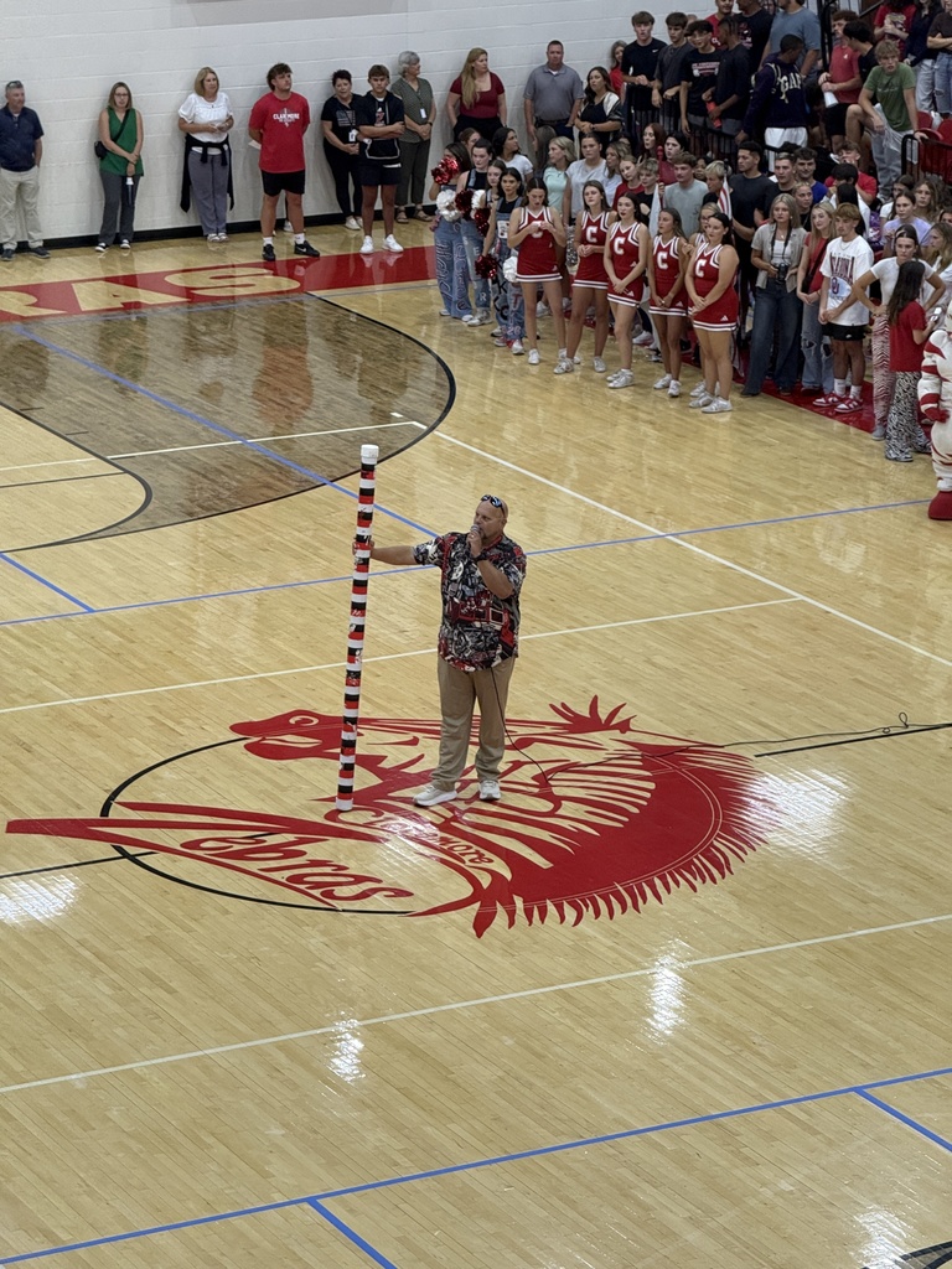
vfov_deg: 16.4
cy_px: 634
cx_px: 476
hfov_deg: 12.3
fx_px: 4400
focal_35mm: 120
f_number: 2.8
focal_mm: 15.66
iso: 125
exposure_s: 1/60
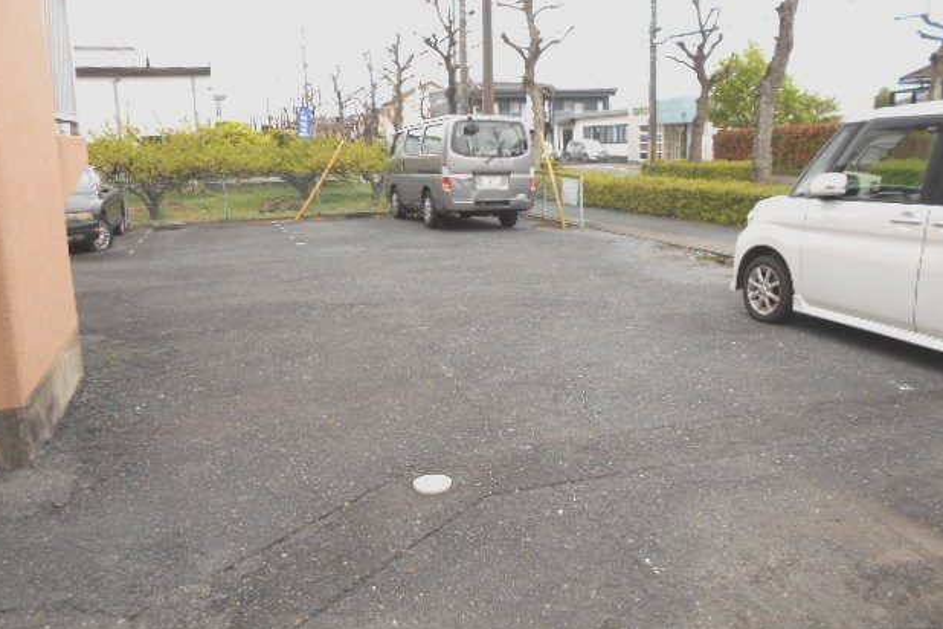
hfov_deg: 65.5
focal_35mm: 28
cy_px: 281
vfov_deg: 46.3
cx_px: 467
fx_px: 733
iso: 80
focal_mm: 4.6
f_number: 3.2
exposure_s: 1/125
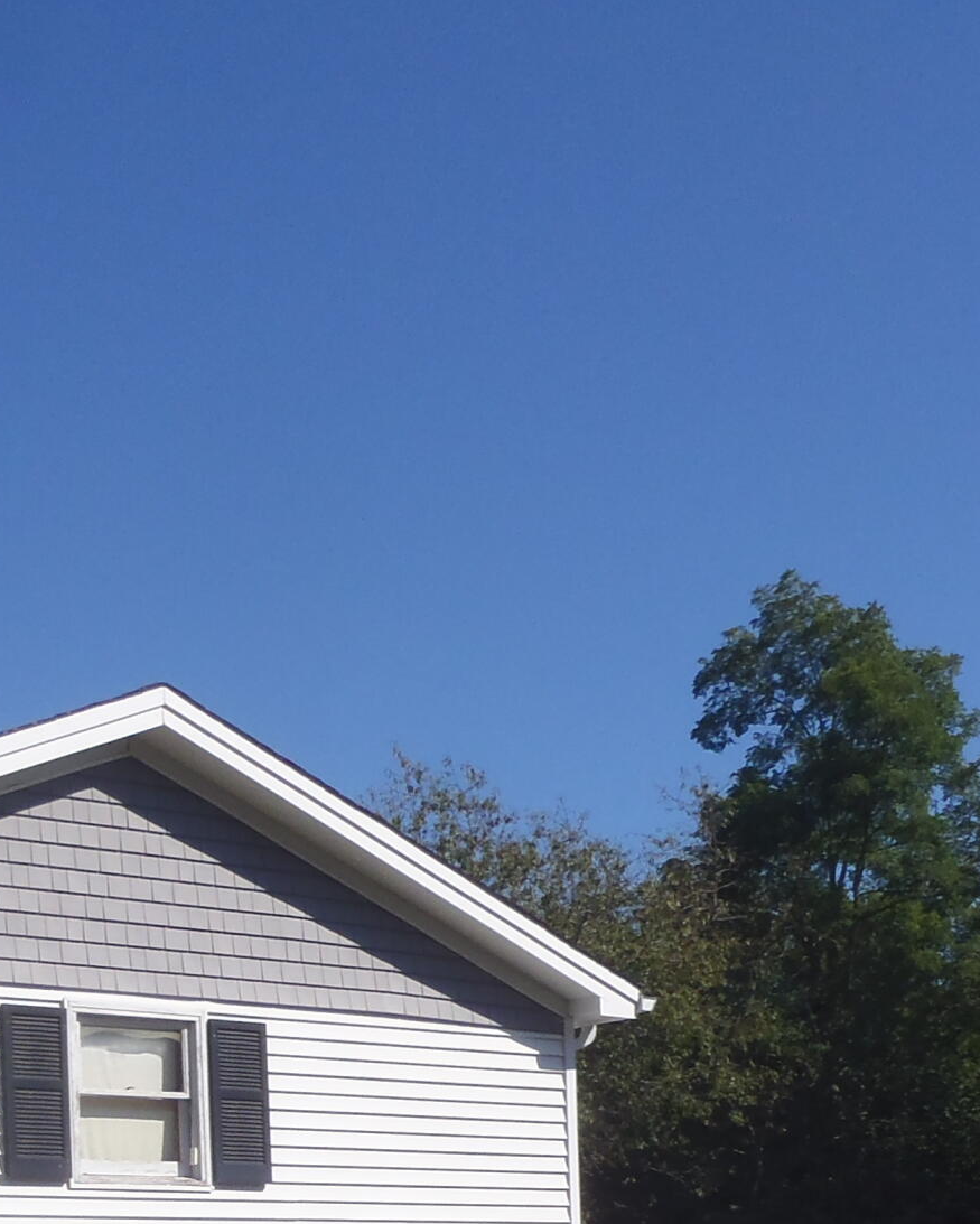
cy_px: 1196
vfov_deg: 24.3
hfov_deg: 20.3
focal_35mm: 75
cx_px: 286
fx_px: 2718
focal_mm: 5
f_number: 5.6
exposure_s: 1/500
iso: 80
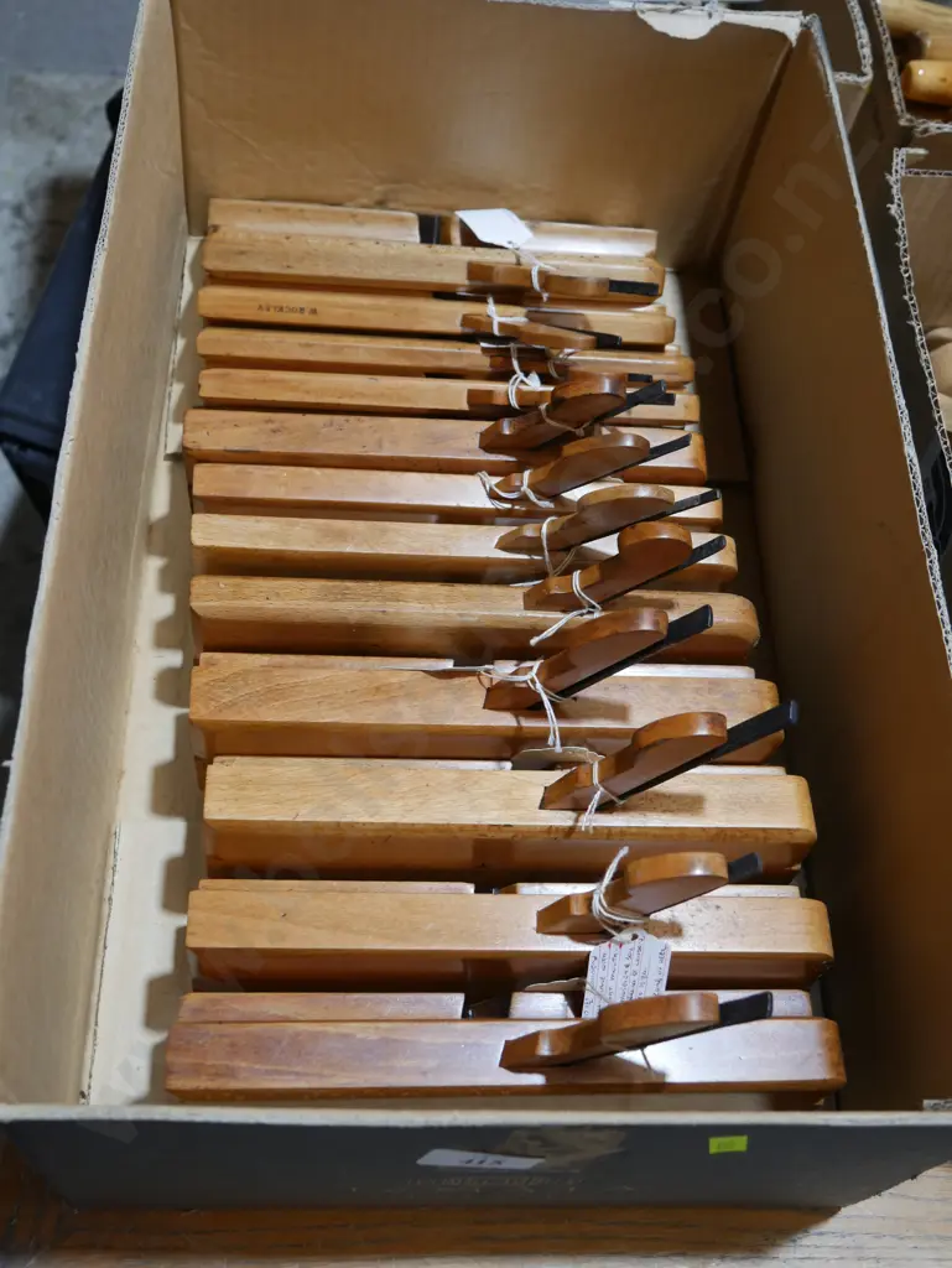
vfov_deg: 46.8
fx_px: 1466
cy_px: 634
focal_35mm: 40
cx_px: 476
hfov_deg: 36.0
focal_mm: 20
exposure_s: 1/60
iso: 320
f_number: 4.4
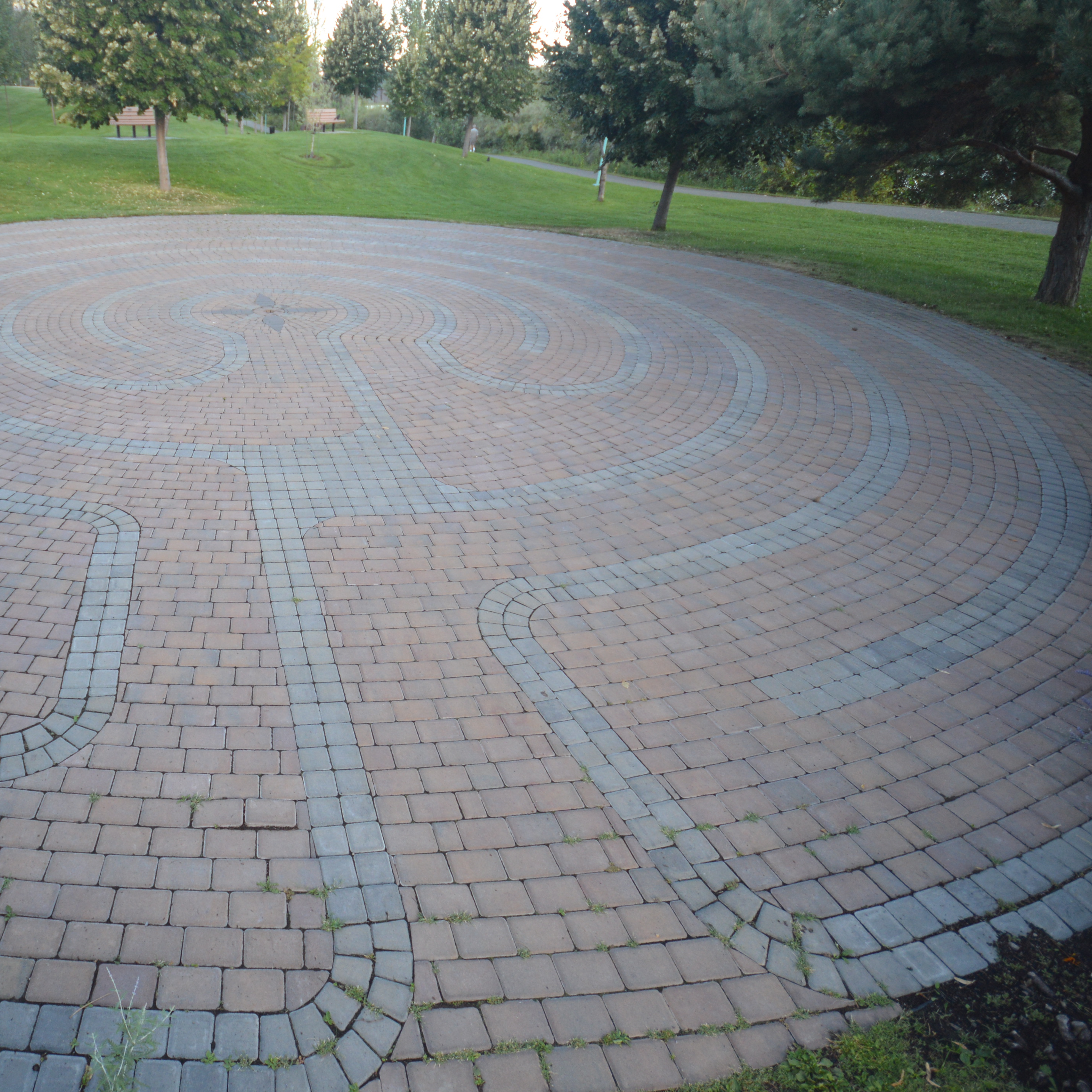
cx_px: 263
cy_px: 537
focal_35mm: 20
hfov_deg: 69.5
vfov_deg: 74.8
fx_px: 714
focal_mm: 10
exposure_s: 1/60
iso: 400
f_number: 4
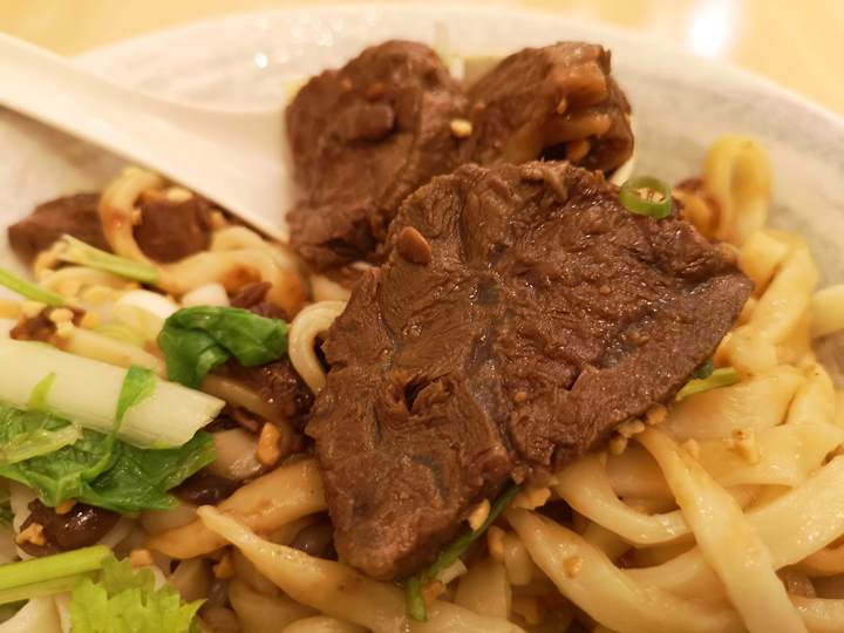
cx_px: 422
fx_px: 658
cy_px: 316
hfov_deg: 65.3
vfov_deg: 51.4
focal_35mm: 27
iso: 160
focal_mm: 3.95
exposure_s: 1/33.3
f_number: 1.8
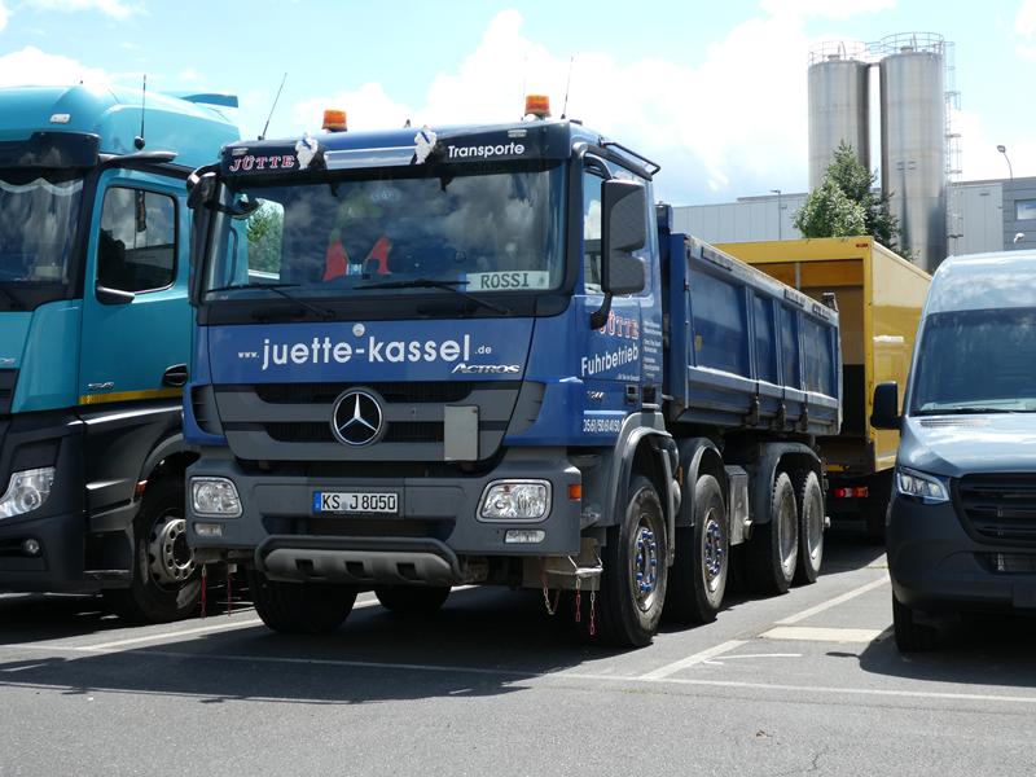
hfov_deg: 38.2
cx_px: 518
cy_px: 388
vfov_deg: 29.1
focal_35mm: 50
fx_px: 1496
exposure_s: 1/320
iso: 80
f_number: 4.1
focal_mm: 9
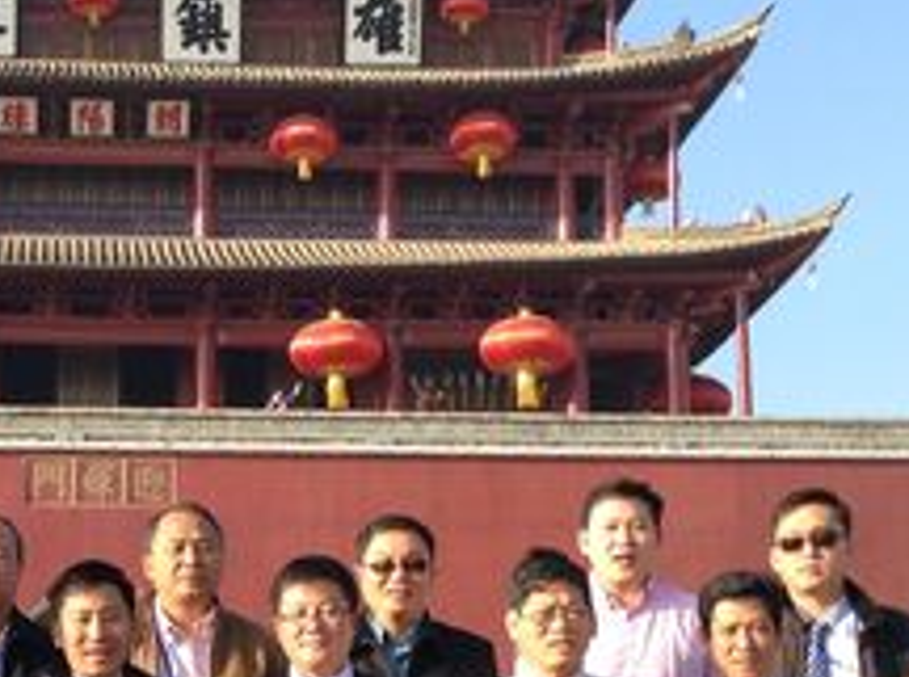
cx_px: 219
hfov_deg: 19.9
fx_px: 2568
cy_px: 589
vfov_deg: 14.9
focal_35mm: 98
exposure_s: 1/376
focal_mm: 3.3
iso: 32
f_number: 2.4
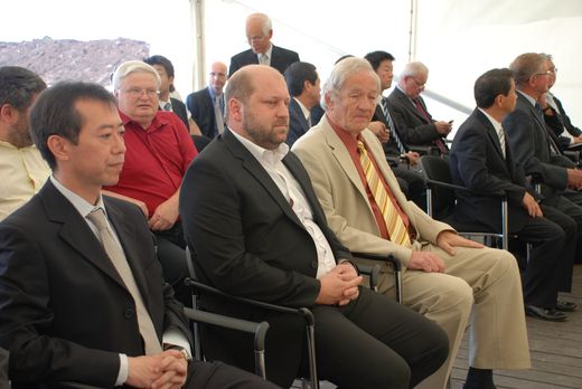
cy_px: 194
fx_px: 923
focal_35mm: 57
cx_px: 291
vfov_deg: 23.8
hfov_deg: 35.0
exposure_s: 1/80
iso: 200
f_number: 4.5
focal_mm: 38
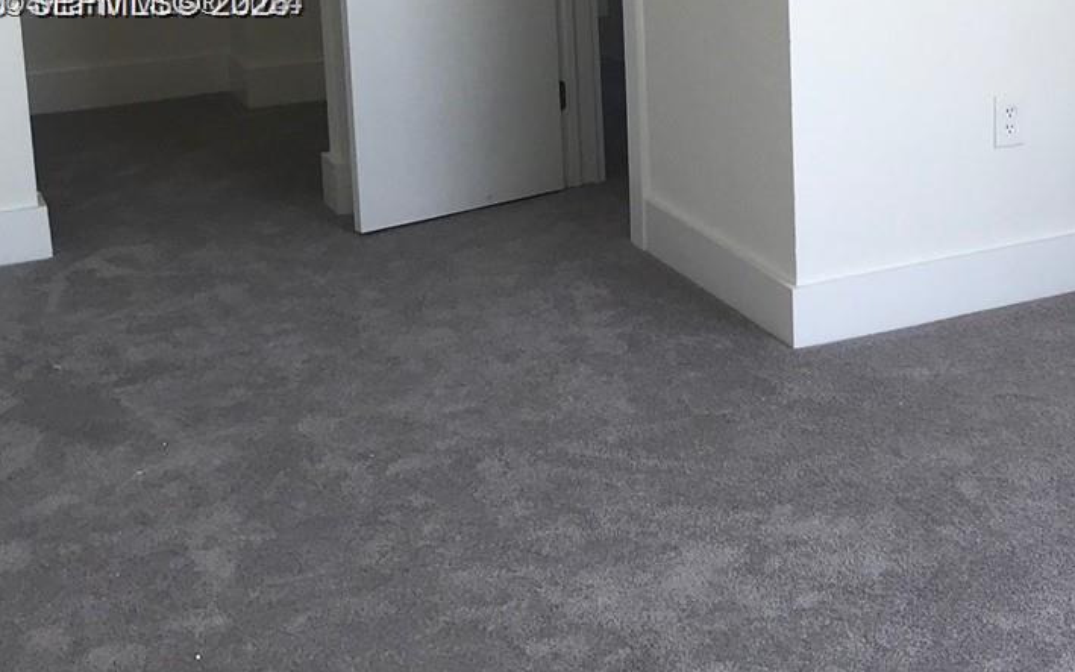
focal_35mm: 67
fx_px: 1963
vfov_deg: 18.9
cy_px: 6
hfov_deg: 29.0
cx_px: 1031
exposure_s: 1/293
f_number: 1.8
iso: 20
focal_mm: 3.99
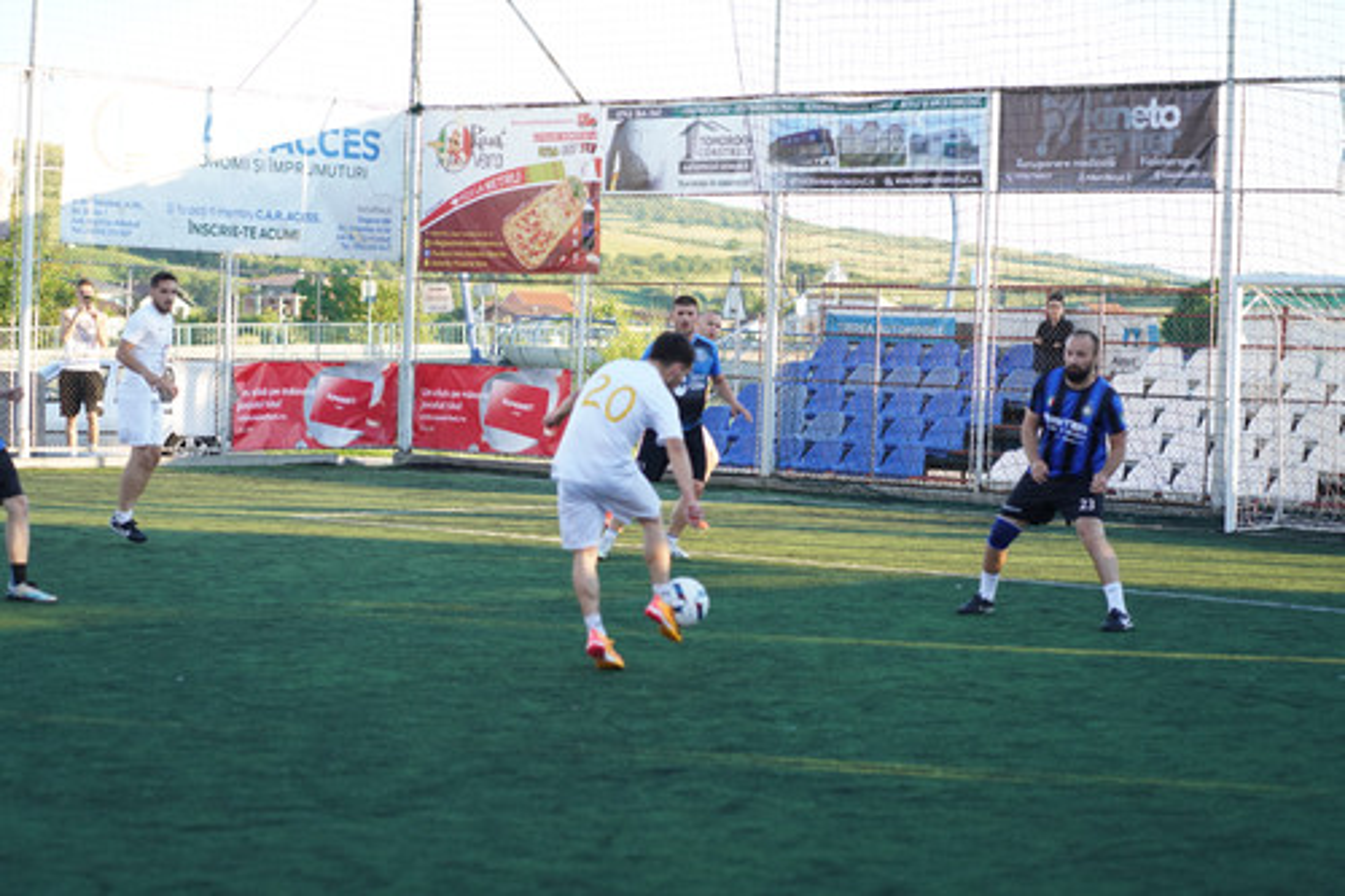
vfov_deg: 16.1
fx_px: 3174
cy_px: 448
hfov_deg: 23.9
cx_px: 672
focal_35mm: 85
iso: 800
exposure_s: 1/1250
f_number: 2.8
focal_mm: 85
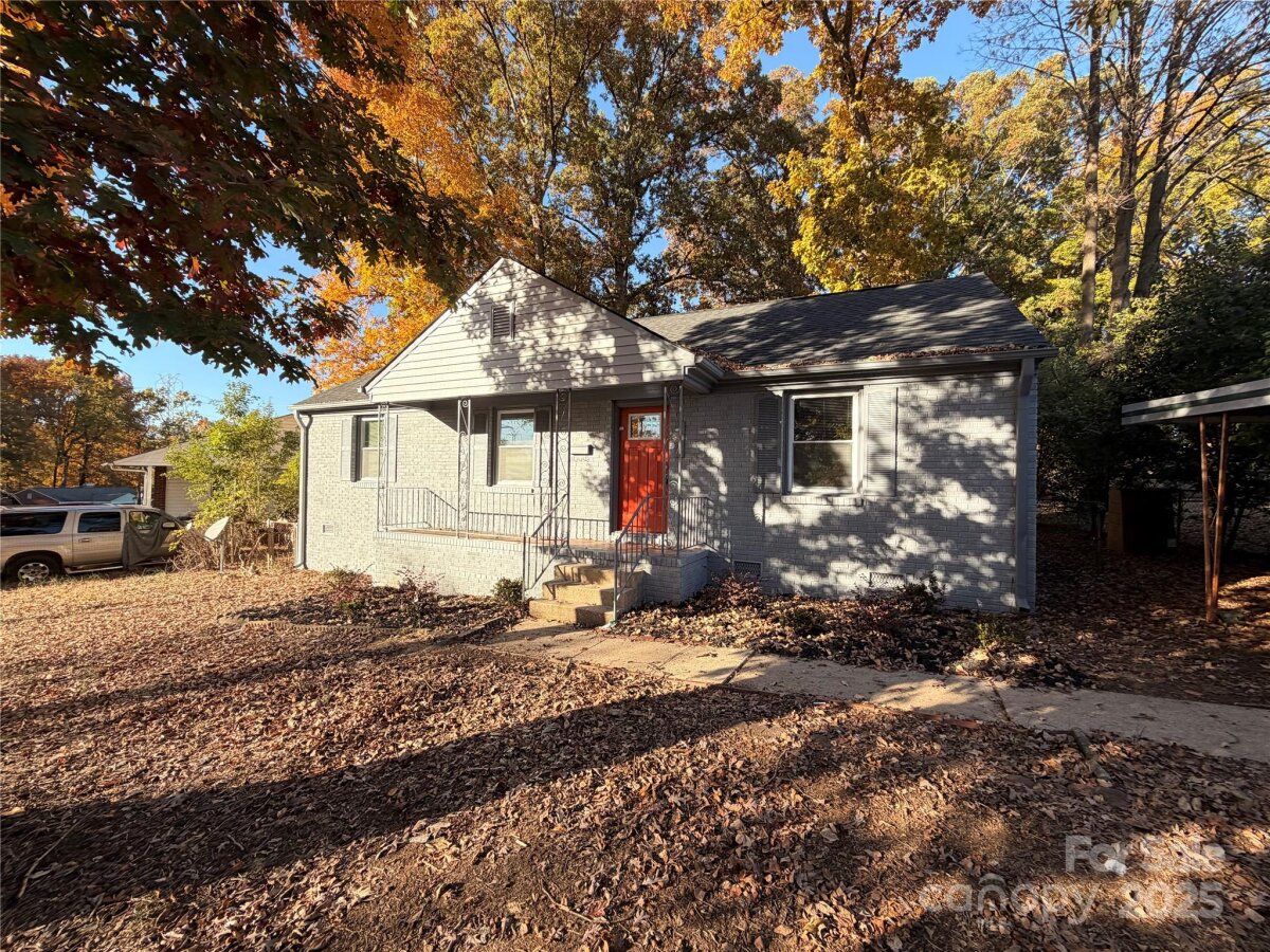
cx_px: 635
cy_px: 476
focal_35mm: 14
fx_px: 514
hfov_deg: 102.1
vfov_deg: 85.7
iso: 64
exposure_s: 1/502
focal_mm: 2.22
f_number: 2.2
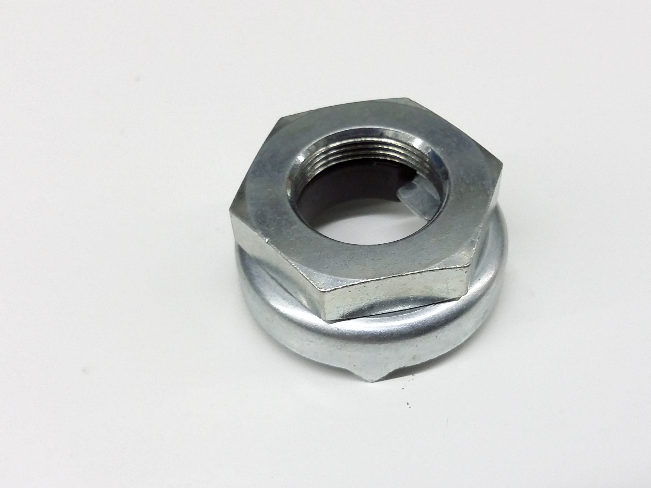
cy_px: 282
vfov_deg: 32.8
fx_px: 827
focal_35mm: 44
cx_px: 344
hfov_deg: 42.9
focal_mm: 3.4
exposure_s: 1/24
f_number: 2.4
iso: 200
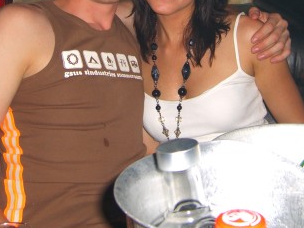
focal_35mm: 75
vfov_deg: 19.3
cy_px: 27
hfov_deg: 26.0
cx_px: 163
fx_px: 659
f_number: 2.8
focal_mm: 7.9
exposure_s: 1/60
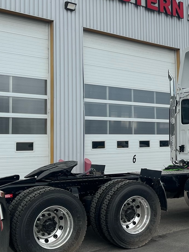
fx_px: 415
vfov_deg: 33.7
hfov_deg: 25.2
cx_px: 152
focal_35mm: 57
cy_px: 107
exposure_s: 1/3311
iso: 50
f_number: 1.6
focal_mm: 5.1
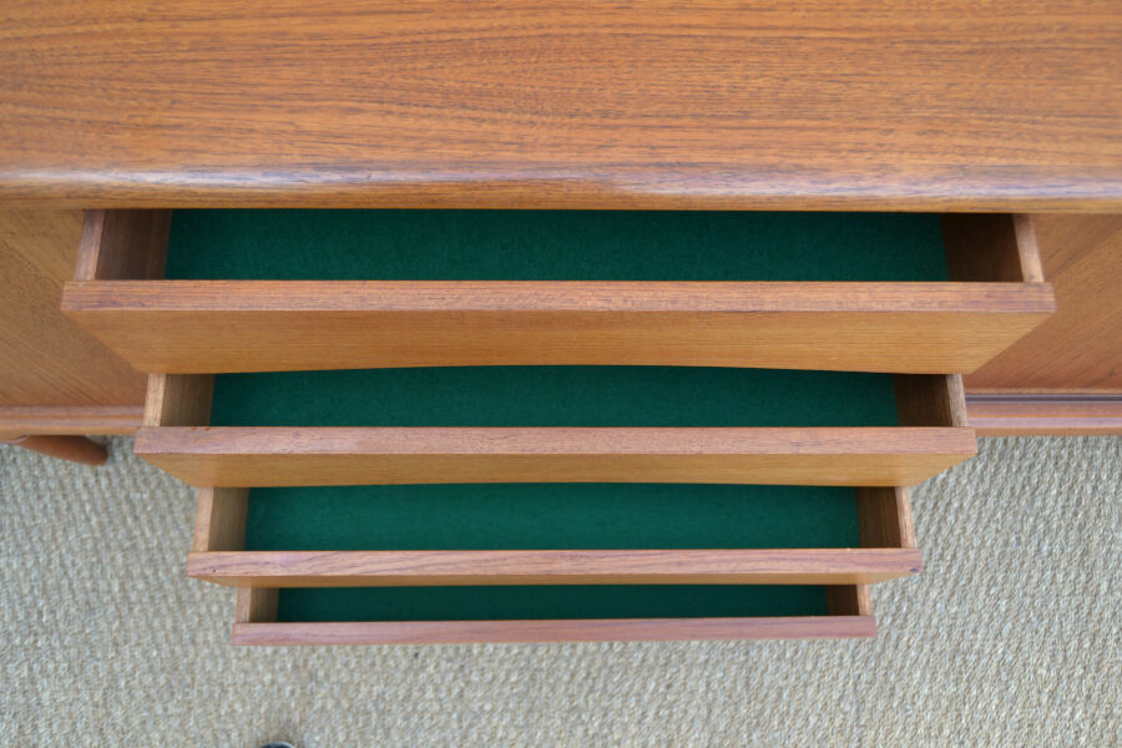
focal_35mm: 28
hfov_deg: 64.6
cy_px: 374
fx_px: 888
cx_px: 561
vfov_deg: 45.7
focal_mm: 19
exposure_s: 1/125
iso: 200
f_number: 3.5
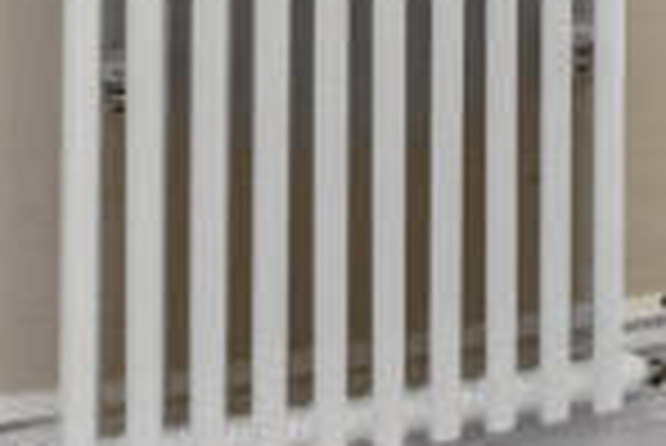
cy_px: -331
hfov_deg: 10.0
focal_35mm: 104
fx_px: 1926
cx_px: 2250
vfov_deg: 12.2
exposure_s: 1/20
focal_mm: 10
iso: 400
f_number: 7.1
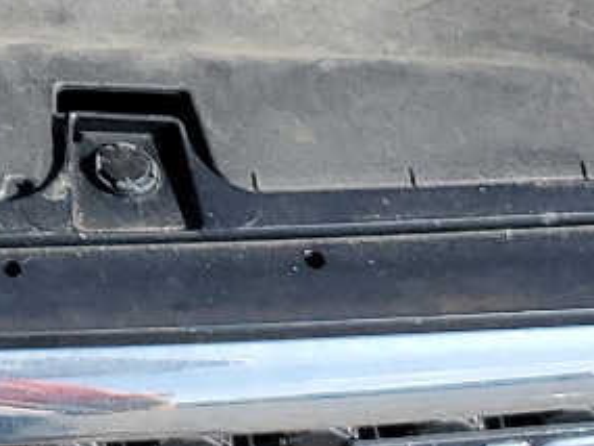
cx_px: -454
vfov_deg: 9.7
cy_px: -340
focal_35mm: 146
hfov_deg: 12.4
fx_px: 2506
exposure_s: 1/1667
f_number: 1.5
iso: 50
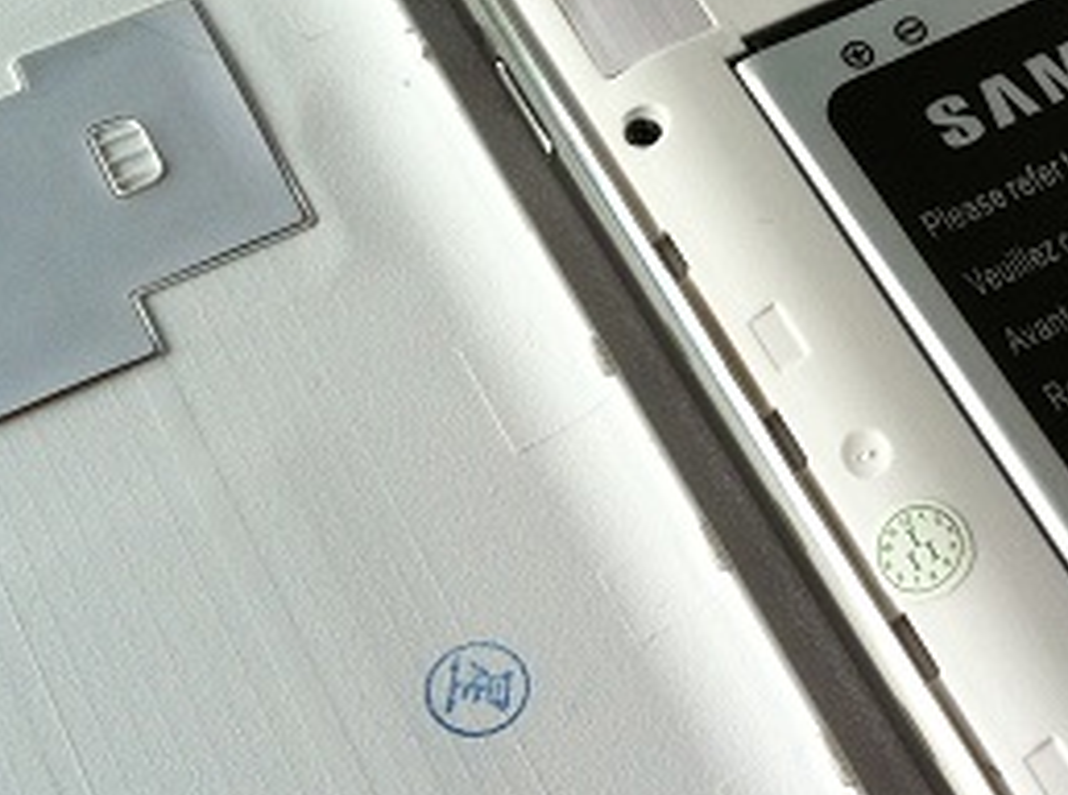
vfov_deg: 15.3
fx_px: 2923
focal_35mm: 95
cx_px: 965
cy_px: 104
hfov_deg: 20.3
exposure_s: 1/40
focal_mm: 3.85
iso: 80
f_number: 2.8
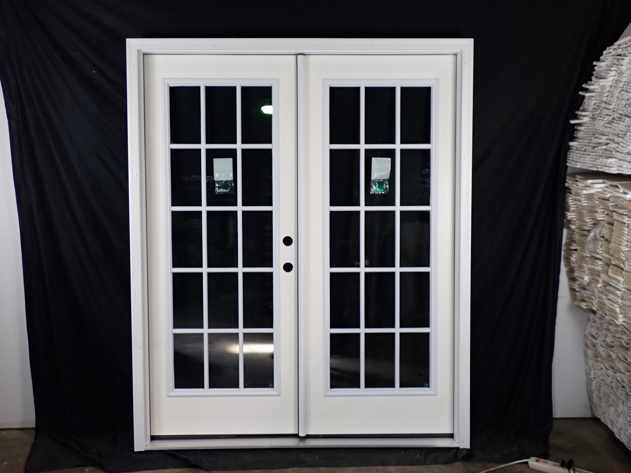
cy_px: 236
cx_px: 316
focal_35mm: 38
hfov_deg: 49.0
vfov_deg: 37.7
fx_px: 693
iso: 250
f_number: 2.7
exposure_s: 1/40
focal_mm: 6.83
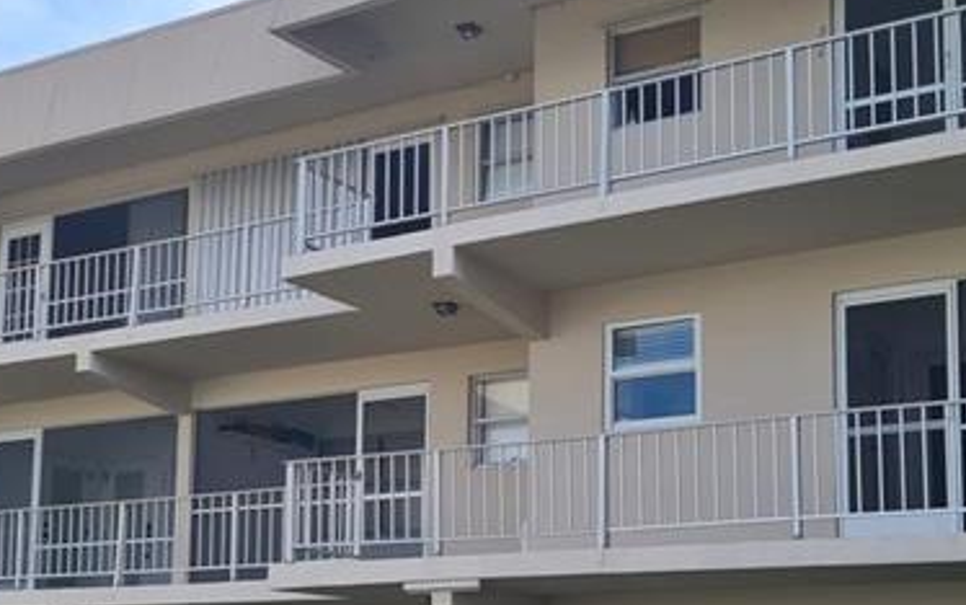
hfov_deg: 34.5
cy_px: 486
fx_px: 1554
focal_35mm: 59
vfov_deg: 21.7
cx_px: 457
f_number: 1.8
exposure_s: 1/1456
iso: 50
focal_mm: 5.4
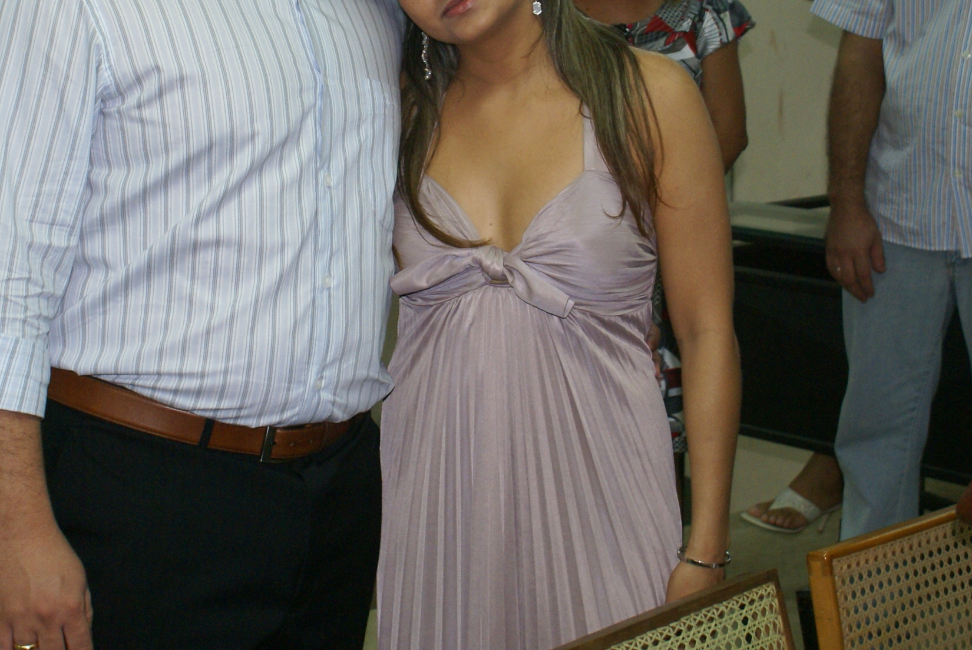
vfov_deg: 17.1
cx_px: 387
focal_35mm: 79
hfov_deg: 25.6
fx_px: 2135
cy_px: 111
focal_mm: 30
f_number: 5
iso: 400
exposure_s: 1/60
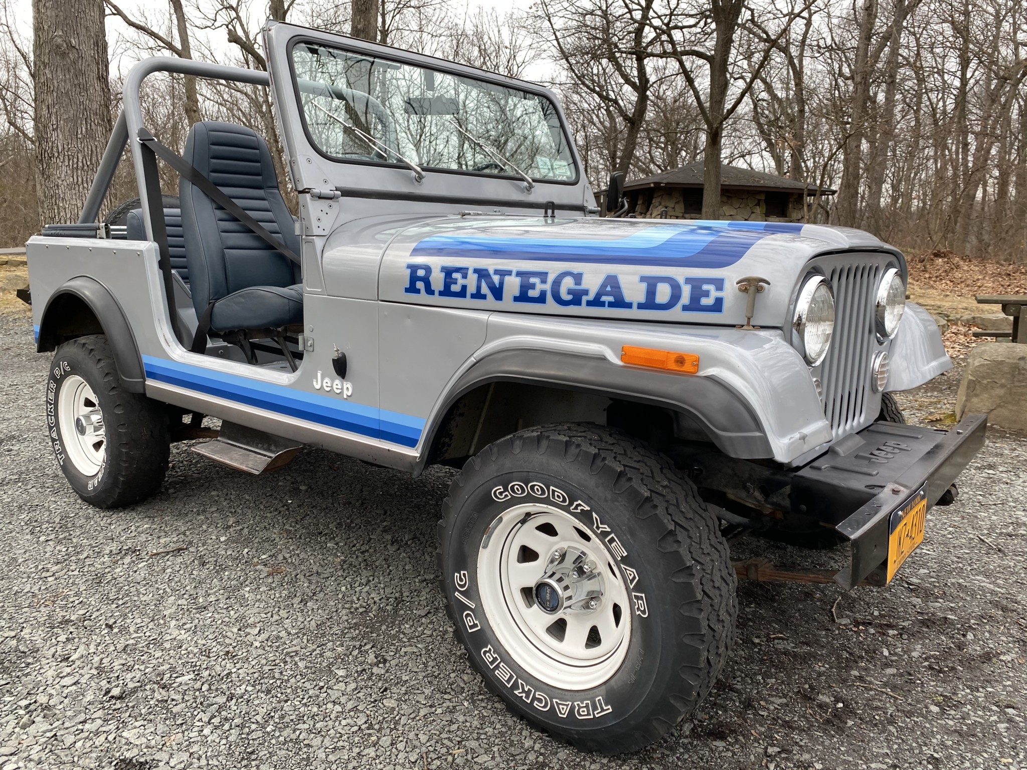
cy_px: 385
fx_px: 771
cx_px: 514
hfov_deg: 67.3
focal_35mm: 26
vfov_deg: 53.1
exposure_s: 1/560
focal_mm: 4.25
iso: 32
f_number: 1.8
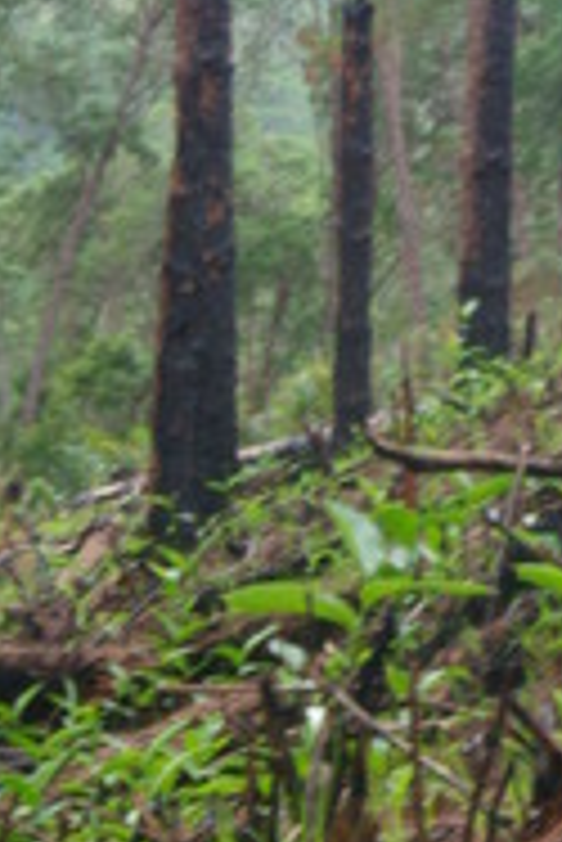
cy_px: 189
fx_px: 3863
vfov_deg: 12.4
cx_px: 629
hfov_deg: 8.3
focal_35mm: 165
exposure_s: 1/4
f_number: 32
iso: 800
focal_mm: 43
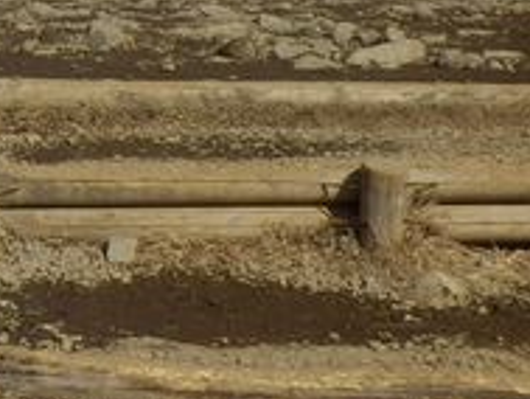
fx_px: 1946
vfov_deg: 11.1
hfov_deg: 14.3
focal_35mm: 127
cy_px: -244
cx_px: -311
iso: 80
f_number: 8.8
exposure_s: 1/250
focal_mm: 5.3
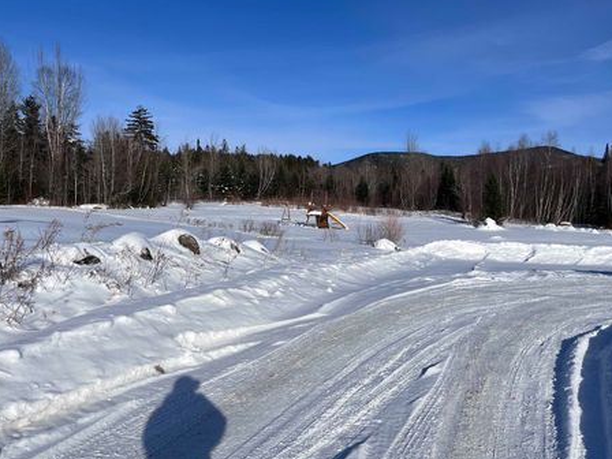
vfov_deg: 48.2
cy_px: 221
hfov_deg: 61.6
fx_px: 513
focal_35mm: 29
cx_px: 292
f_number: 1.6
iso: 50
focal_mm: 5.1
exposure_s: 1/9091
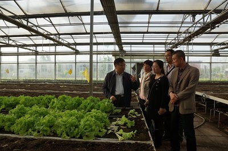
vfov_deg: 53.1
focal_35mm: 24
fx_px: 152
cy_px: 76
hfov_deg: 73.8
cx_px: 114
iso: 100
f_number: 5.6
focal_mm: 16
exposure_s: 1/125
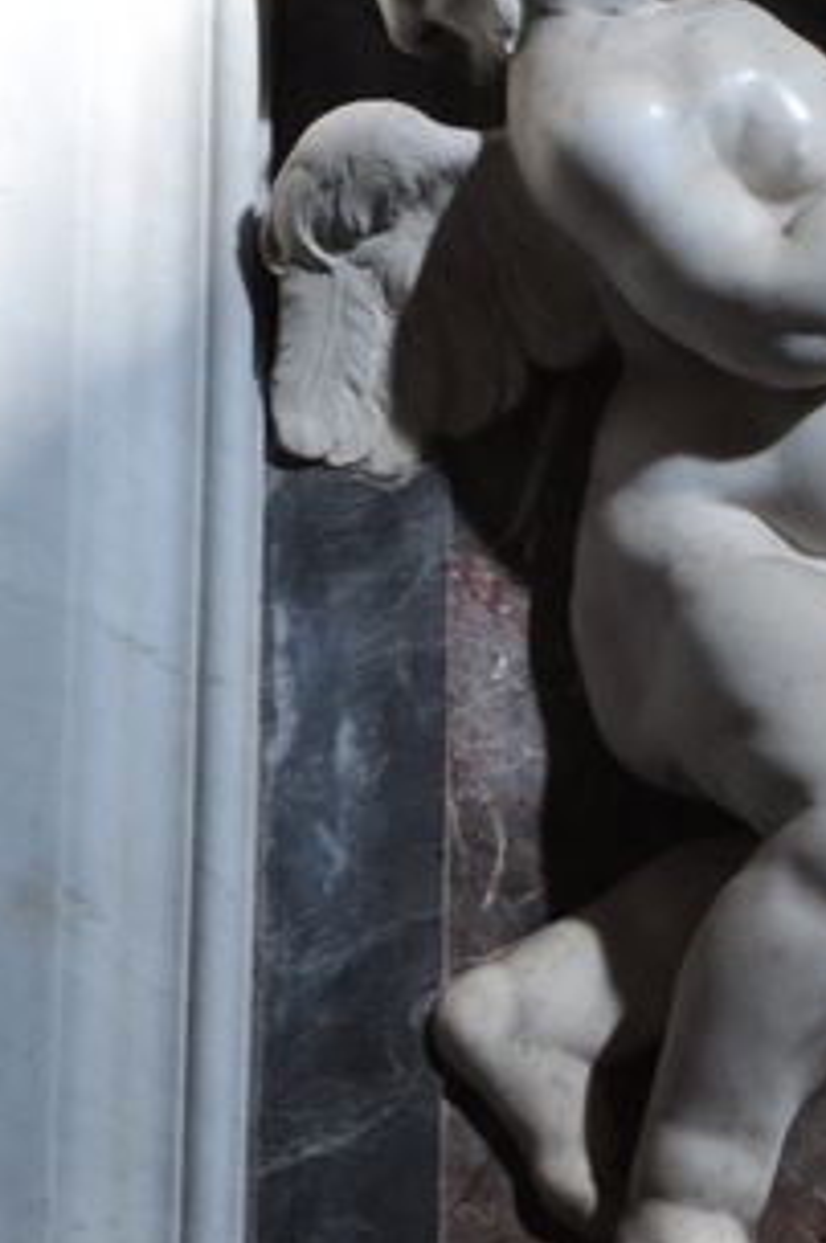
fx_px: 14821
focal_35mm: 430
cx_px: 1353
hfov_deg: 3.2
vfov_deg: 4.8
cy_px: -405
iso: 400
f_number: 7.1
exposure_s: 1/40
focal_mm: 85
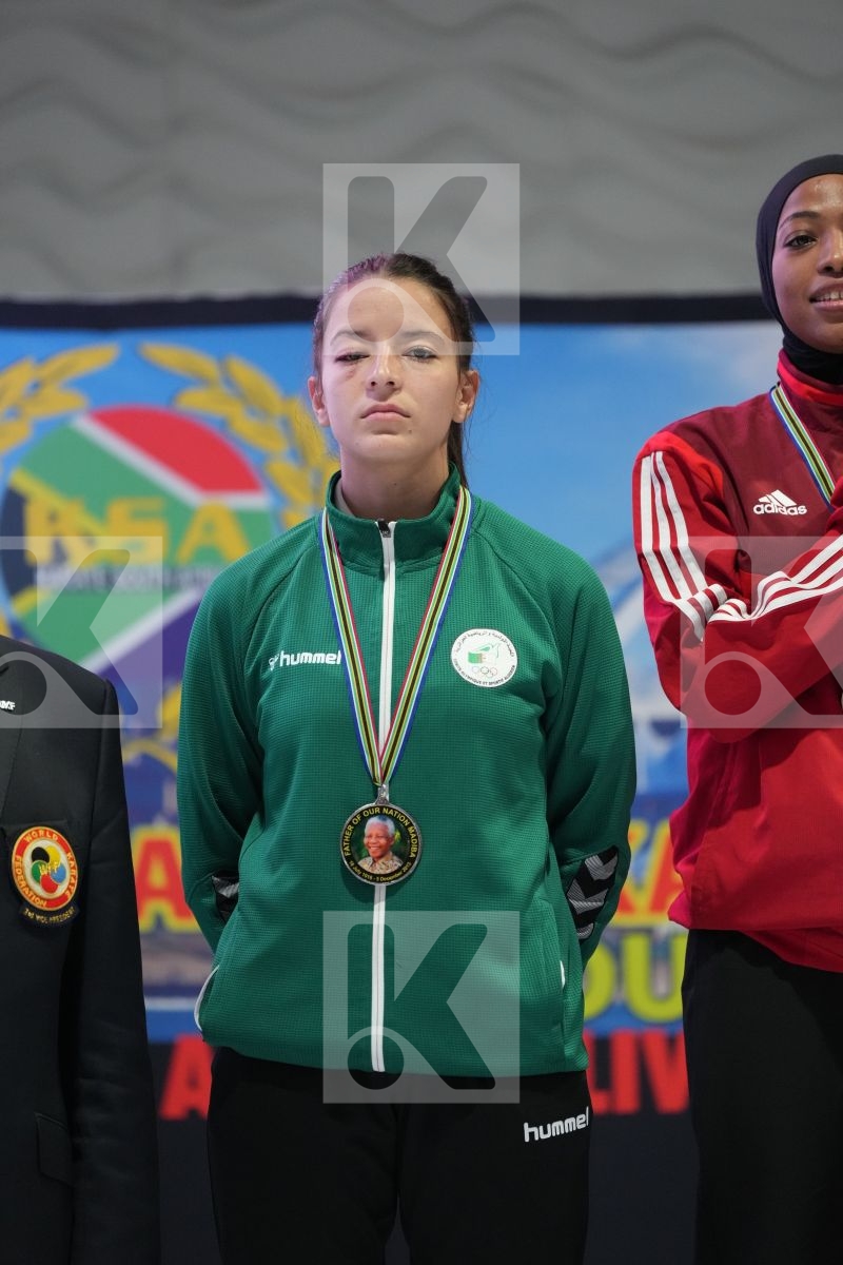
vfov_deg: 10.3
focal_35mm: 200
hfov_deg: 6.9
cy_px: 632
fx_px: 7024
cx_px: 422
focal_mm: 200
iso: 3200
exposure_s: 1/250
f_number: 2.8
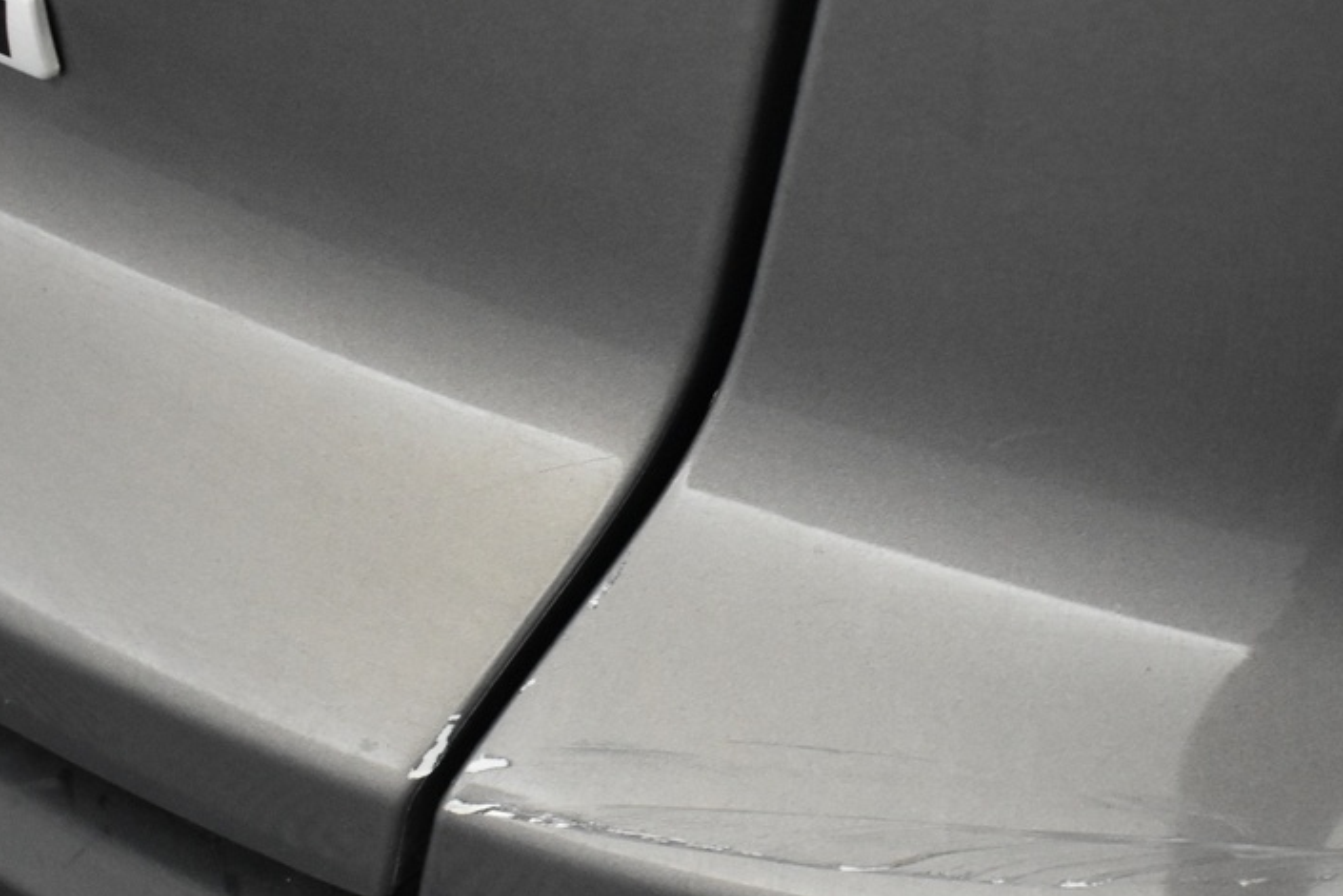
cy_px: 681
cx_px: 848
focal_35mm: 62
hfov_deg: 32.2
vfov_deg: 21.7
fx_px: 2313
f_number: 3.5
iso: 2200
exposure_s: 1/60
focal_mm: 18
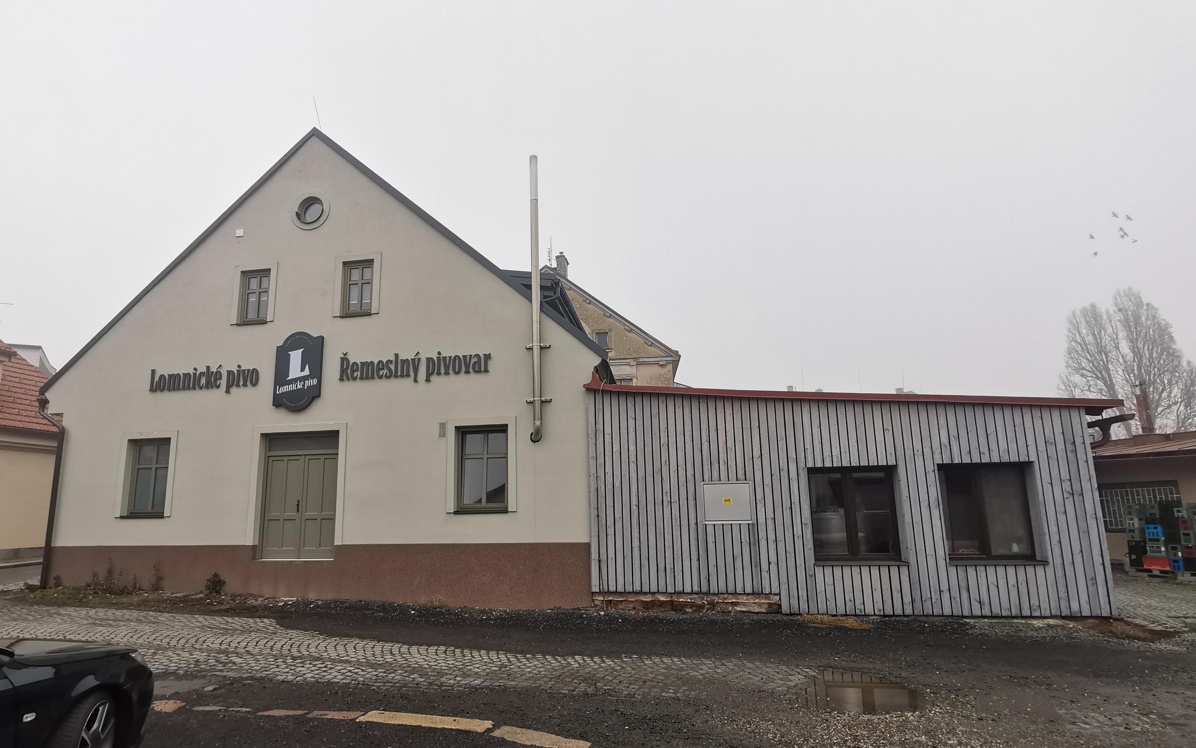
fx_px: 619
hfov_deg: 88.0
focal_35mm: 19
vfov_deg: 62.1
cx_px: 574
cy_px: 404
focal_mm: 2.23
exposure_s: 1/125
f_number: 2.2
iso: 50
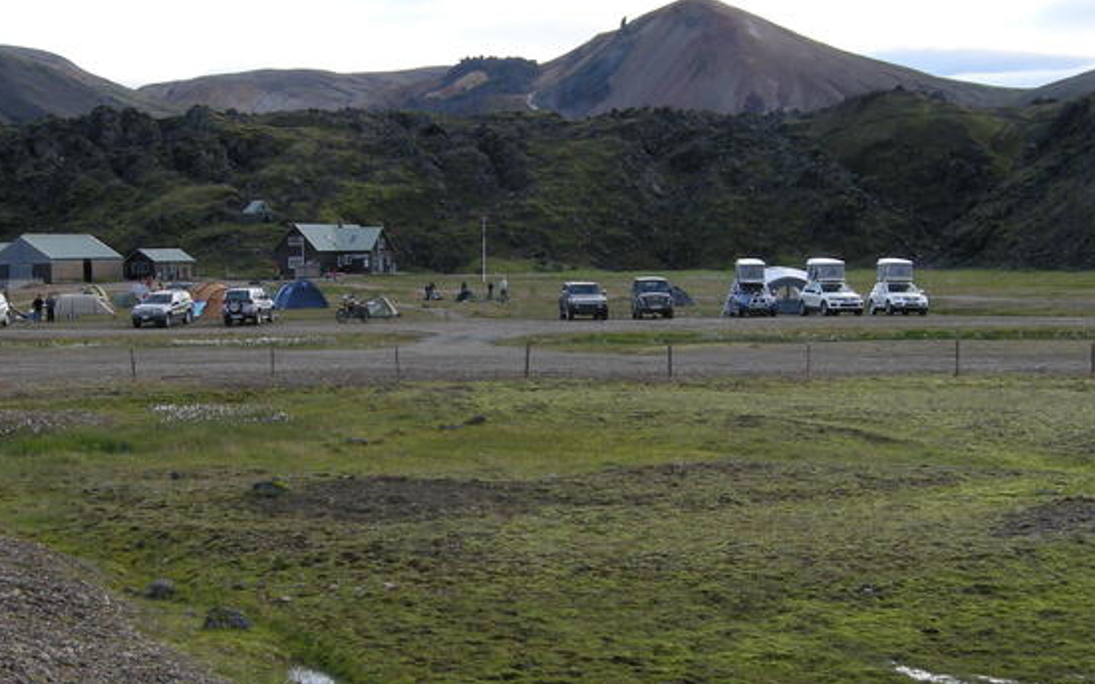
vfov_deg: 18.8
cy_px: 426
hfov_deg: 29.8
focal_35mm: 69
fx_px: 2058
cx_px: 527
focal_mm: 7.5
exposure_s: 1/110
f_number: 3.8
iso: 100
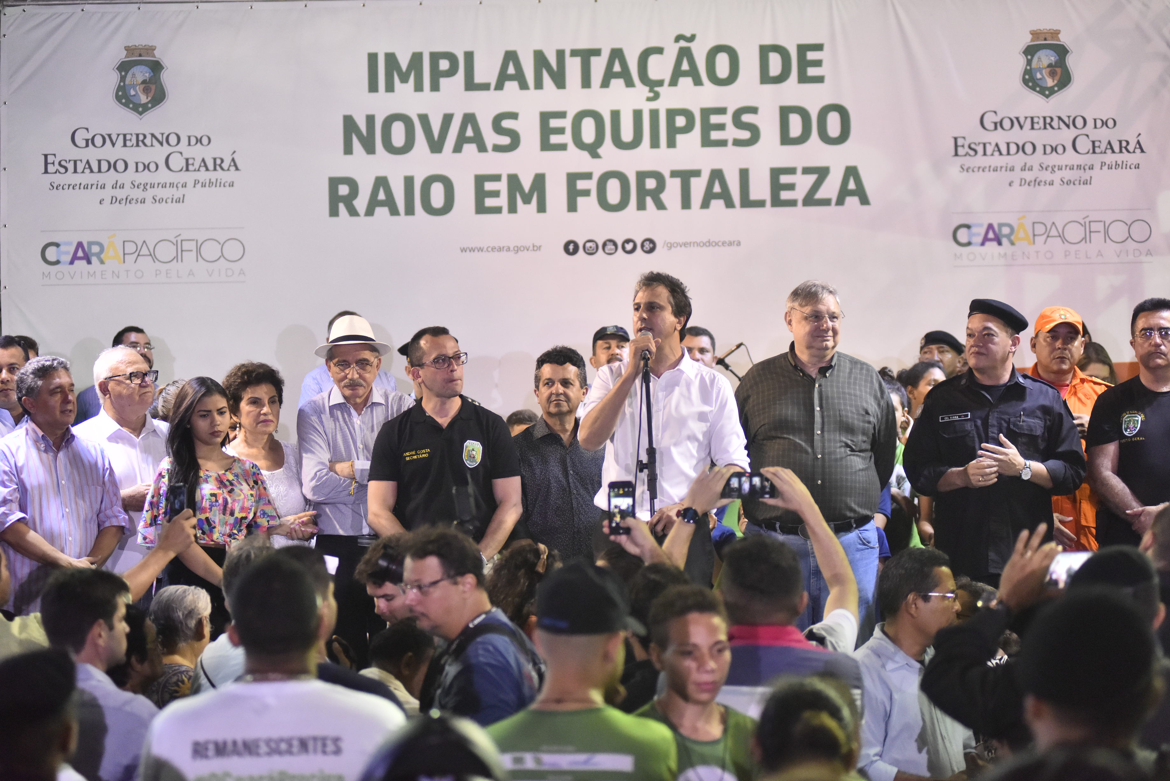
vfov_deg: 14.9
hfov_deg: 22.1
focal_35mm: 92
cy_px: 390
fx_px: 2991
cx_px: 585
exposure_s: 1/500
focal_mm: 92
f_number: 2.8
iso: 3200
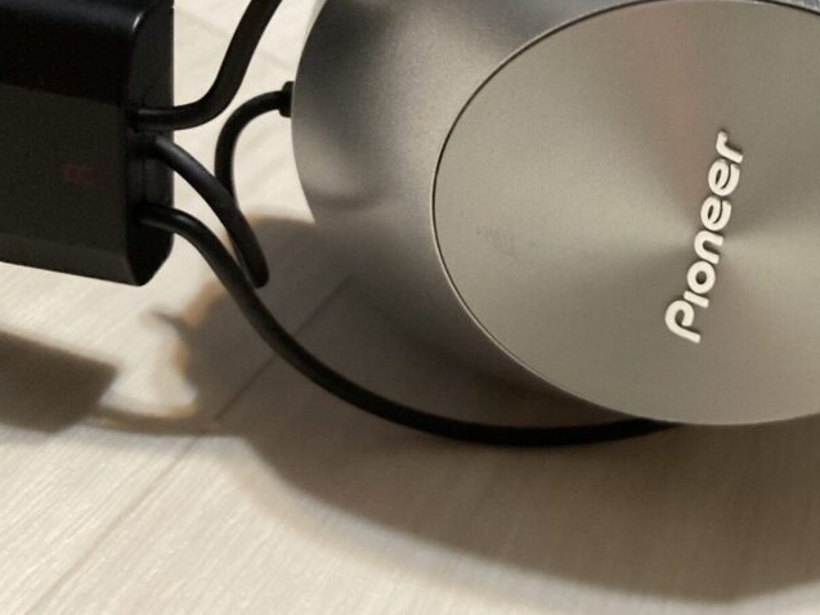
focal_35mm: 45
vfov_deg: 31.7
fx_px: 1066
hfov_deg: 40.4
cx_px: 653
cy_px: 166
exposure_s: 1/33
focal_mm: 3.99
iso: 400
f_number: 1.8
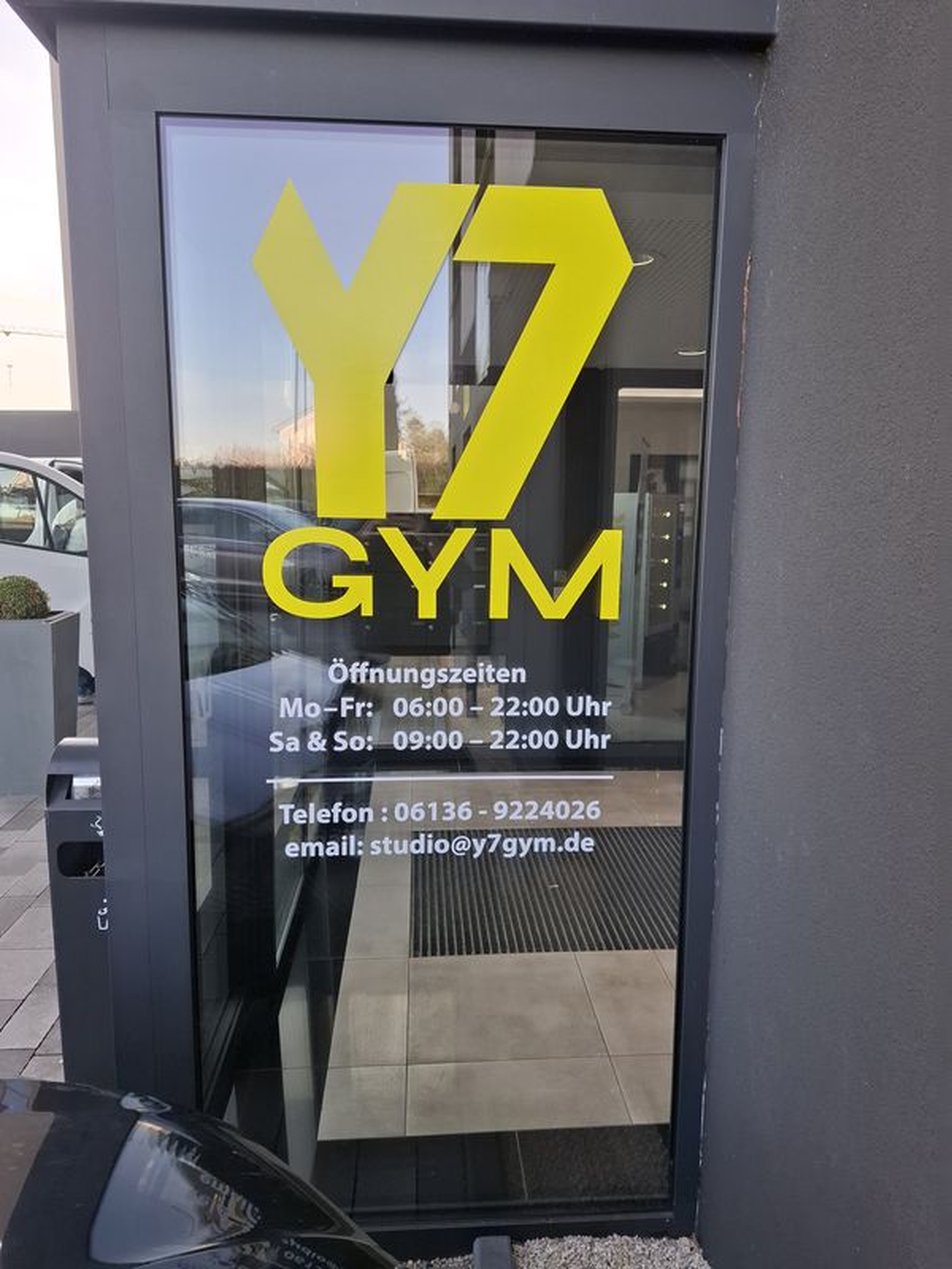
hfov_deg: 58.9
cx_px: 476
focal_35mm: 23
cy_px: 634
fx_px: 843
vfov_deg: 73.9
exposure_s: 1/237
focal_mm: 5.54
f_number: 1.8
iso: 50
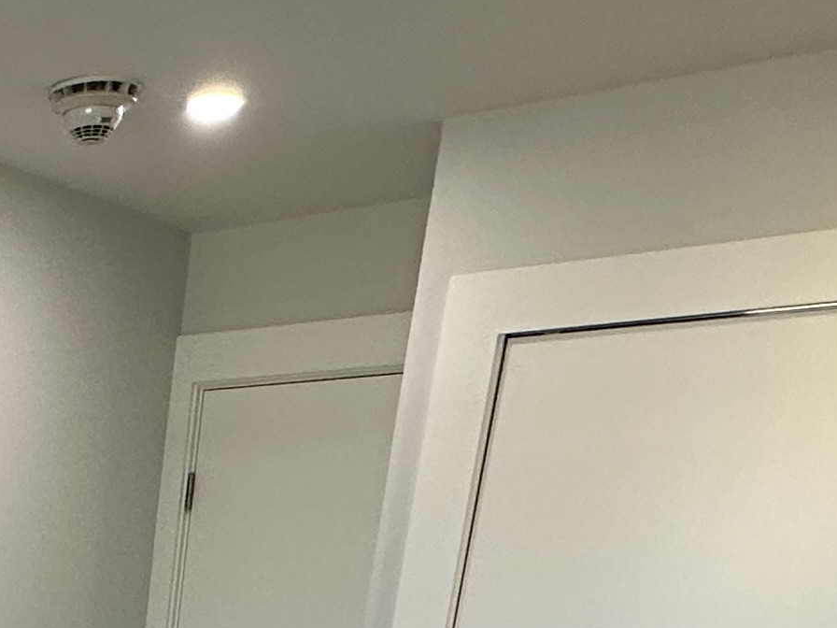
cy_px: 1252
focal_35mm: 63
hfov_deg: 25.8
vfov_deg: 17.1
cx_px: -287
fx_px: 1523
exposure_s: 1/120
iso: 160
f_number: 2.2
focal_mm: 2.22
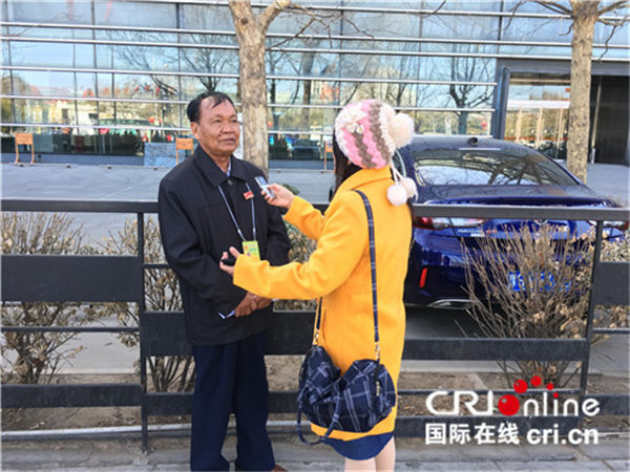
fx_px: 528
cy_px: 236
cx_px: 315
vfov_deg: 48.2
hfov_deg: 61.7
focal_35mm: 29
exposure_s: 1/100
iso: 32
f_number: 2.2
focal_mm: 4.15
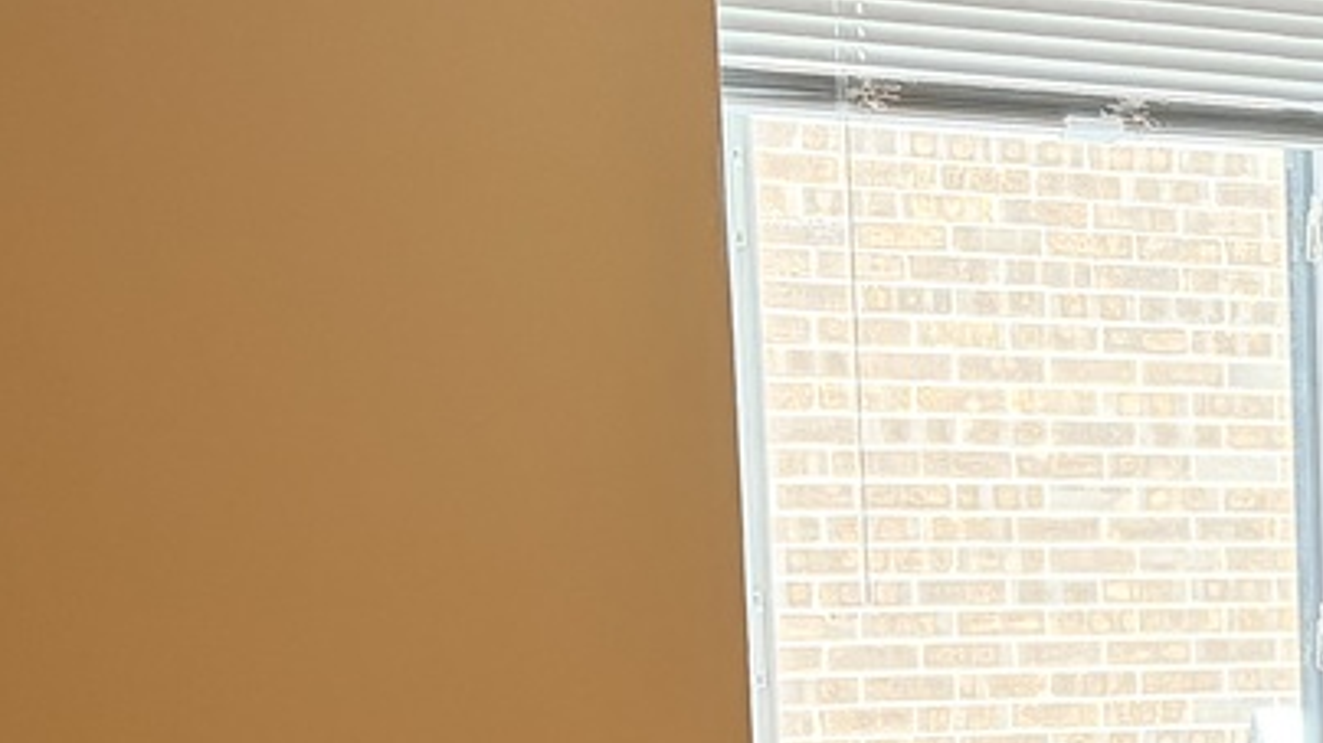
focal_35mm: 101
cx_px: 2089
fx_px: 3542
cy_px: 1028
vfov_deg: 11.6
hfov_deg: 18.3
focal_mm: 5.96
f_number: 1.6
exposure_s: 1/60
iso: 400
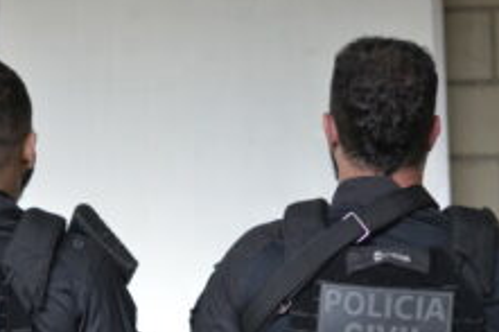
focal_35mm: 95
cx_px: 163
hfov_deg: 21.4
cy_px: 287
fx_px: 1316
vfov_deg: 14.3
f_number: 1.4
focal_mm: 50
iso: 250
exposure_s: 1/320
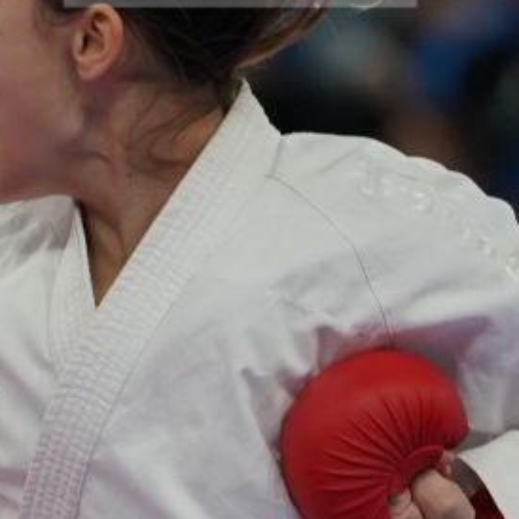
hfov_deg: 1.6
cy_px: 506
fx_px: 18947
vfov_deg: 1.6
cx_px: 241
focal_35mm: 1117
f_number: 2.8
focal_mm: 200
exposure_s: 1/1000
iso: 1600
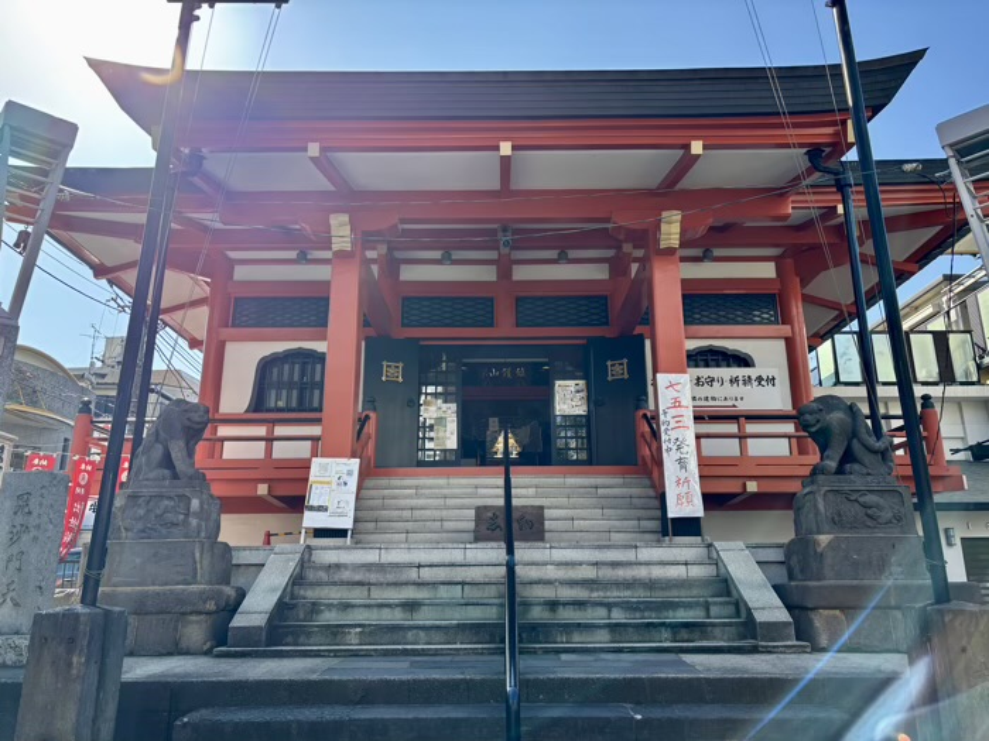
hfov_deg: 67.3
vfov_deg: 53.1
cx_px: 494
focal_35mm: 26
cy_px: 370
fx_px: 743
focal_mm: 5.96
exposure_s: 1/726
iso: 50
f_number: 1.6
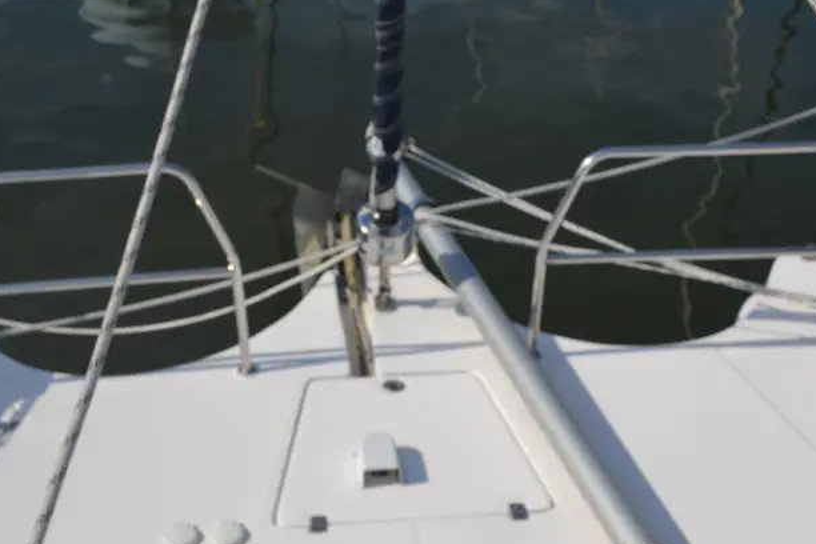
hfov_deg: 38.9
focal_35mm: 51
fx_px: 1156
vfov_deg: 26.5
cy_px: 298
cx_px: 397
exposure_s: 1/320
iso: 100
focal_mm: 26
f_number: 9
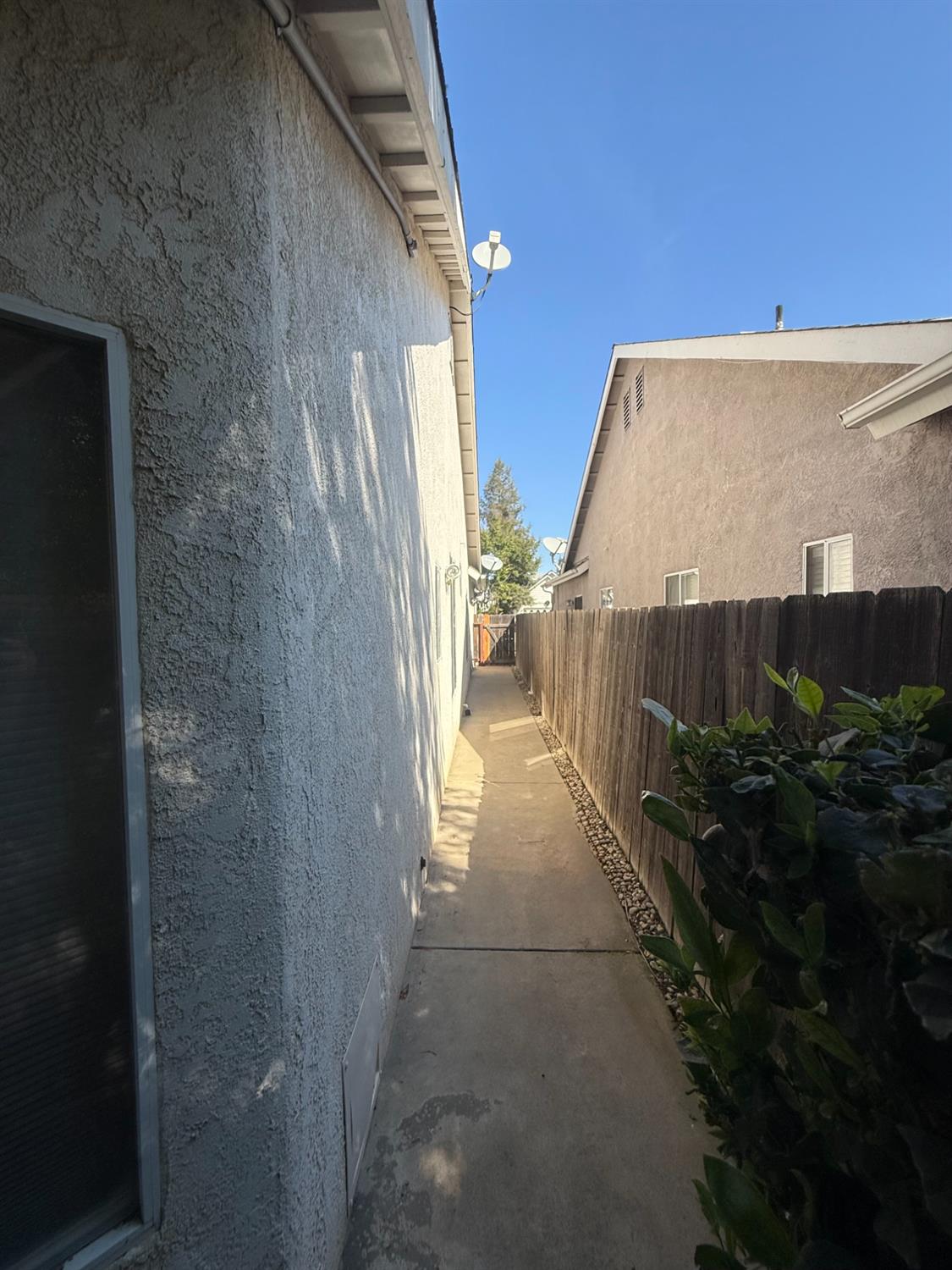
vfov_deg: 102.1
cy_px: 635
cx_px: 476
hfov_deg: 85.7
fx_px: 513
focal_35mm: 14
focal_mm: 2.22
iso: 64
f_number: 2.2
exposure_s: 1/1259
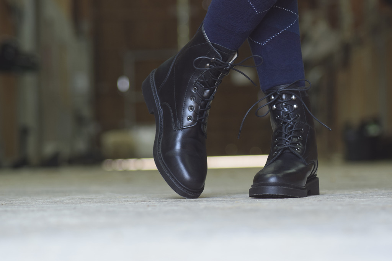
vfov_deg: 8.7
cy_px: 130
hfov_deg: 13.0
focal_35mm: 158
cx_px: 196
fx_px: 1715
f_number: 5.6
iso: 320
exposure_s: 1/100
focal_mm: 105
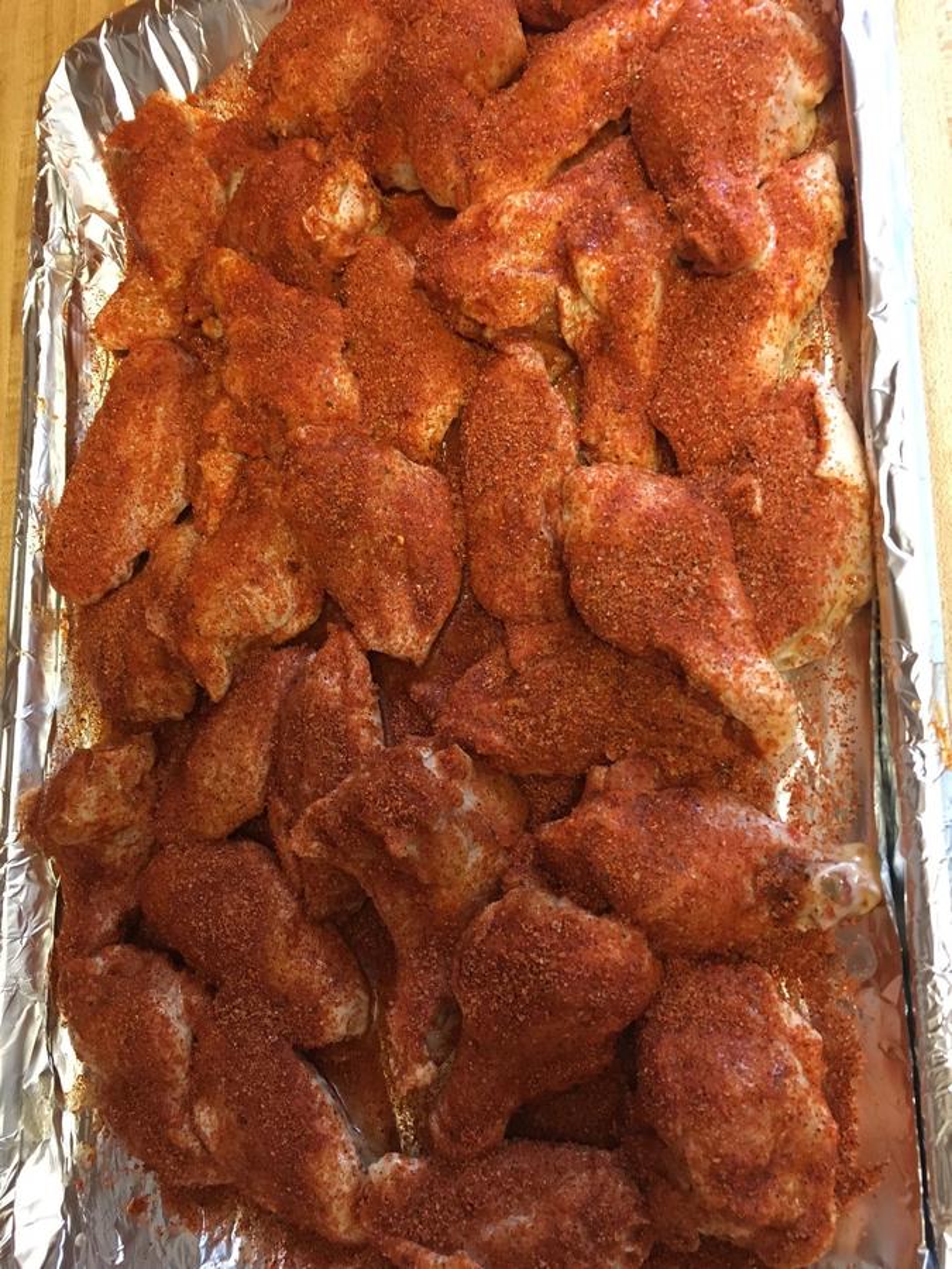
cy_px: 634
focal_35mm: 29
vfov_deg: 61.7
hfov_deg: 48.2
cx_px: 476
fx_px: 1063
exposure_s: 1/17
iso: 200
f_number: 2.2
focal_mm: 4.15
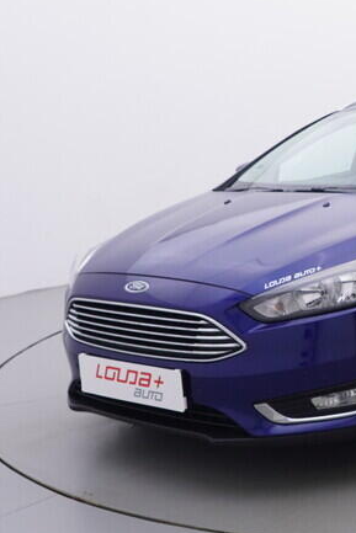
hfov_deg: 22.9
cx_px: 451
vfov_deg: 37.3
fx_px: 788
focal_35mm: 53
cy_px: 229
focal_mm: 15
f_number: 5
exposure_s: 1/80
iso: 200
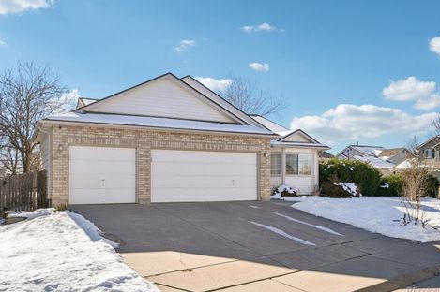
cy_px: 141
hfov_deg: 58.8
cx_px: 220
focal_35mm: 32
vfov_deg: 41.1
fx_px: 391
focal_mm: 20
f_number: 8
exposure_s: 1/500
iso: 100
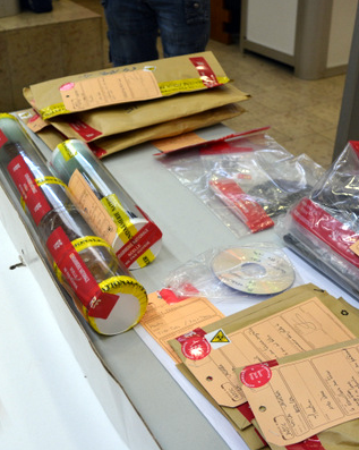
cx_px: 169
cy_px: 213
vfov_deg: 37.4
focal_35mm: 50
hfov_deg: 30.2
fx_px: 665
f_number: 5
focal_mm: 22
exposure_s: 1/100
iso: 400
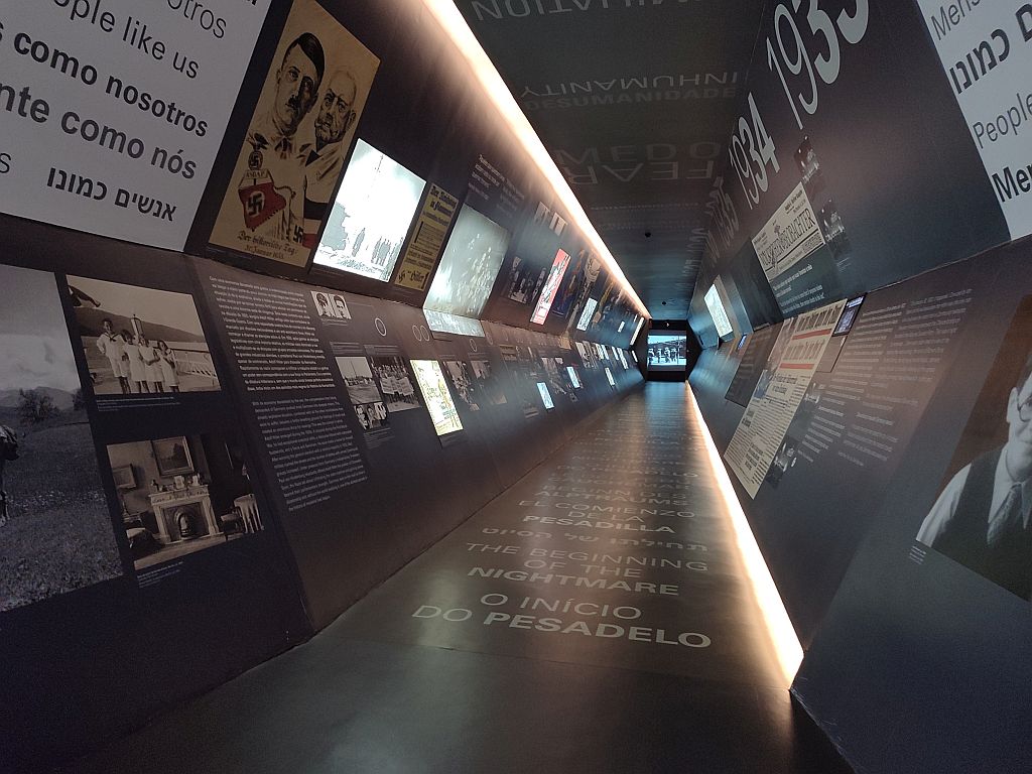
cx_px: 516
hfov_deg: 69.4
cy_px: 387
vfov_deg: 54.9
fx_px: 745
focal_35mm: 25
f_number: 1.89
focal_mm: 5.95
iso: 566
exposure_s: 1/20
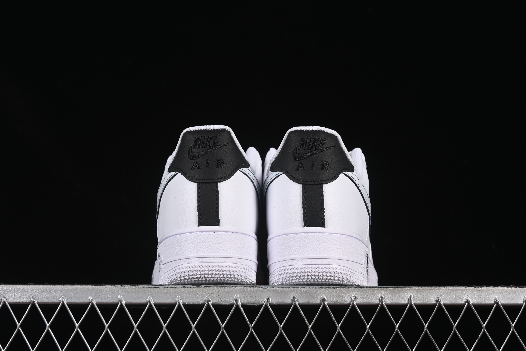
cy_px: 176
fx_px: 1096
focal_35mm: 75
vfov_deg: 18.2
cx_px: 263
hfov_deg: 27.0
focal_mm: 50
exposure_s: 1/100
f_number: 8
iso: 160
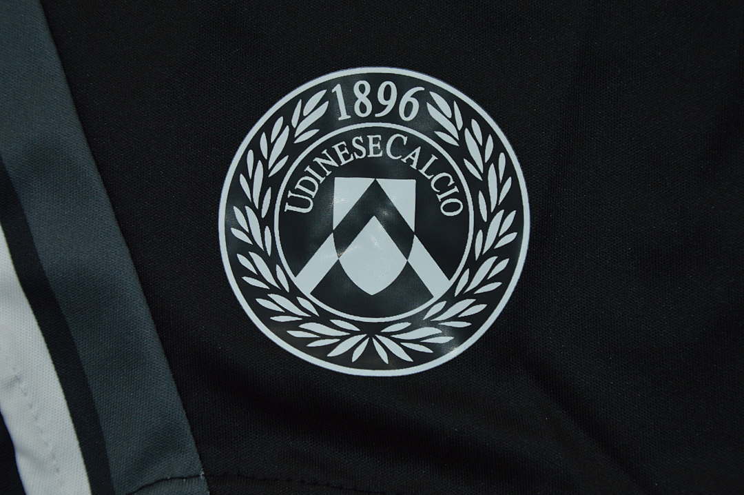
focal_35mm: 99
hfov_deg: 20.6
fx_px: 2044
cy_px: 248
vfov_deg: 13.8
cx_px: 372
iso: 400
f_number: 10
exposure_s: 1/200
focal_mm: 66
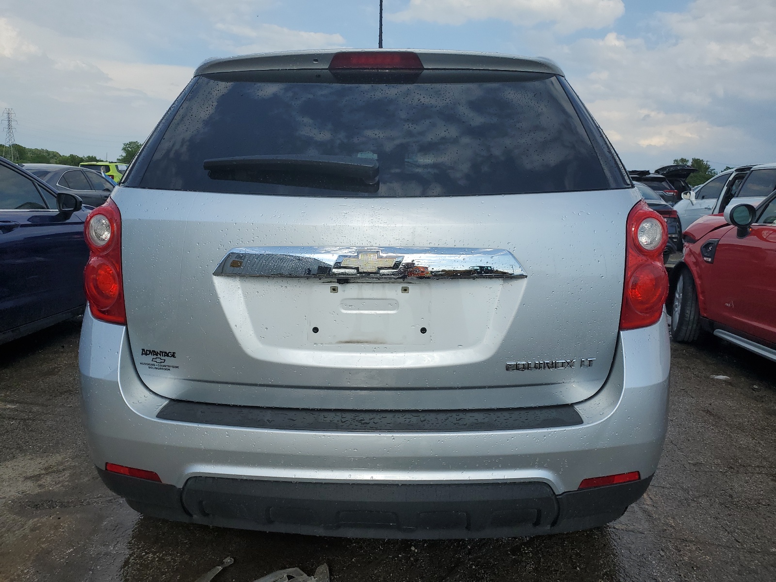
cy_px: 291
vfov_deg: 53.1
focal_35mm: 26
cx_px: 388
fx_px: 583
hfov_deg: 67.3
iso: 50
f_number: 1.5
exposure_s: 1/5000
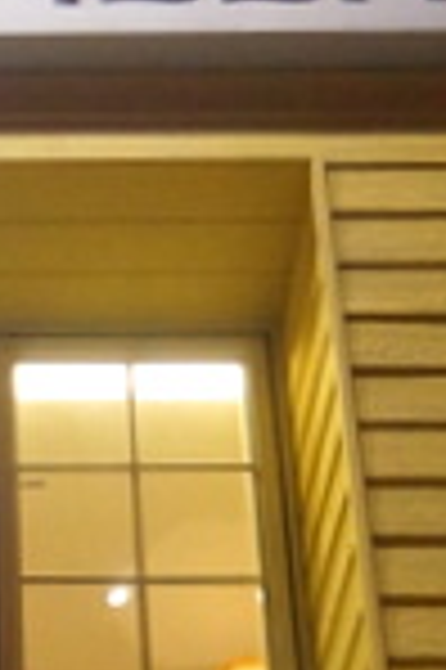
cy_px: 1304
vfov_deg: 14.8
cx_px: -212
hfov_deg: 11.3
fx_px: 2161
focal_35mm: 116
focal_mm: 18
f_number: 4
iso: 3200
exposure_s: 1/125
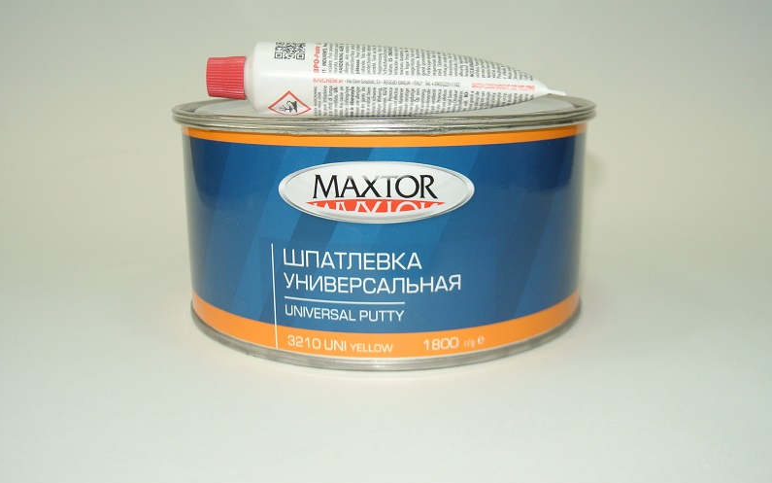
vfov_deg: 33.6
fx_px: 800
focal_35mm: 38
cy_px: 229
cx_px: 385
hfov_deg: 51.5
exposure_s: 1/60
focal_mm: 14
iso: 400
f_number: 7.1
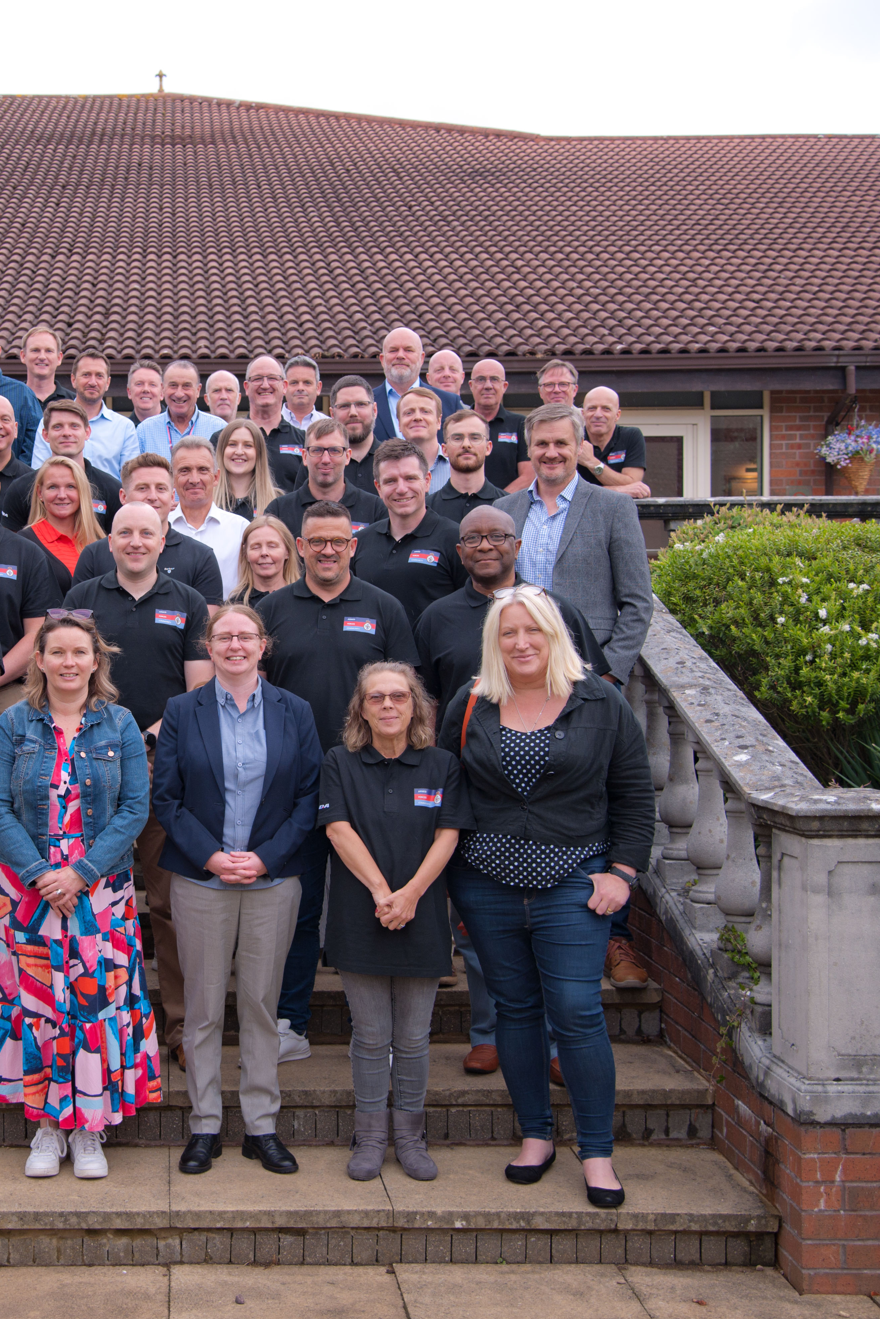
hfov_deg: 27.0
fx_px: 1797
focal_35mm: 49
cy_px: 655
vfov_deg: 40.3
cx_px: 169
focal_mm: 32
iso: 200
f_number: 4
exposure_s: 1/250
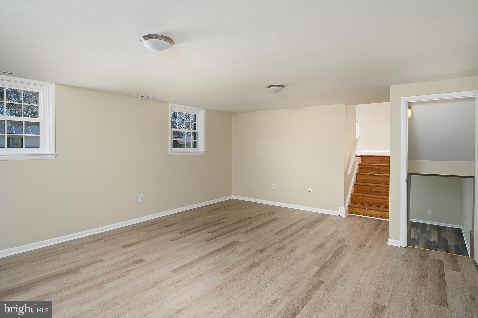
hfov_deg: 86.9
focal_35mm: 19
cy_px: 159
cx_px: 239
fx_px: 252
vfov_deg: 64.5
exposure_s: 1/200
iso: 320
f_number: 9
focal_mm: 19
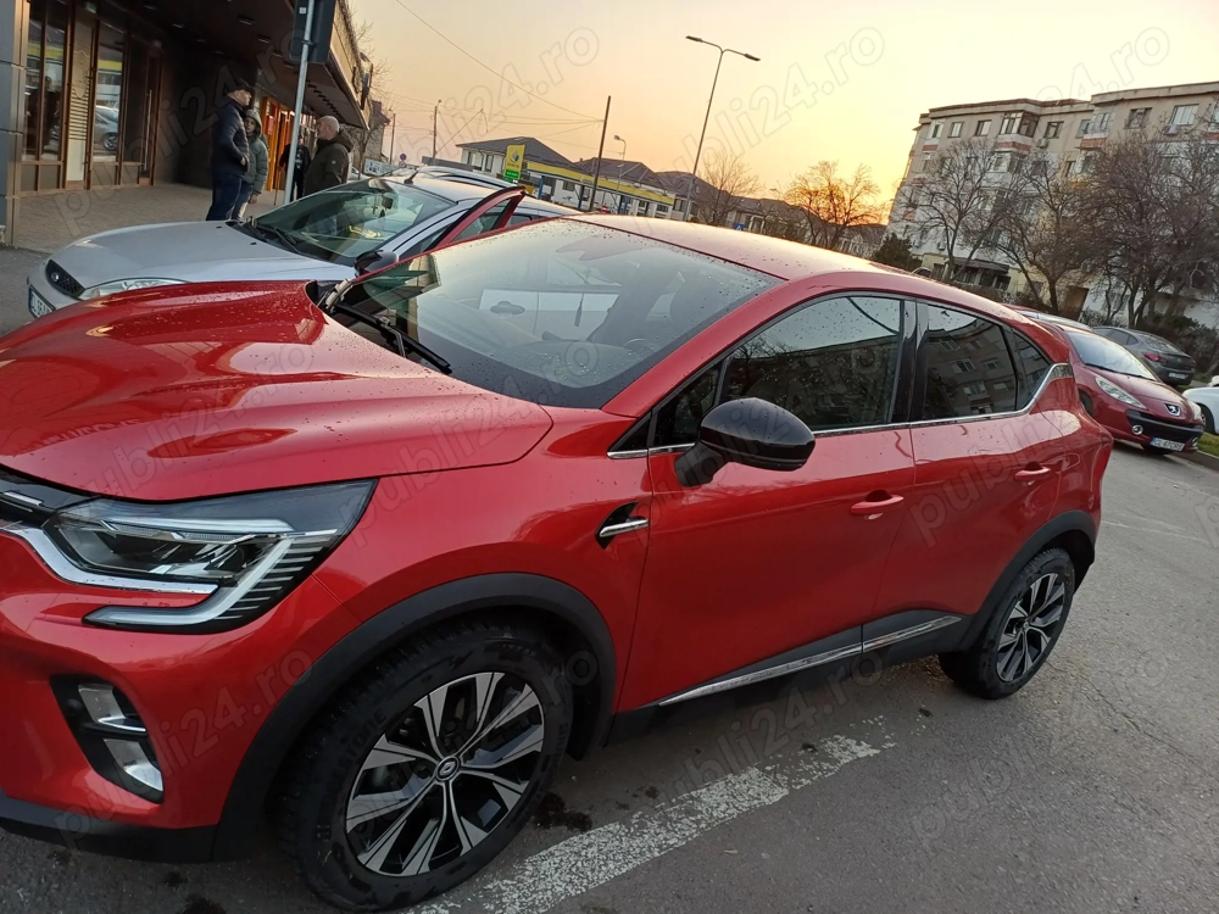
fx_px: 880
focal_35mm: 25
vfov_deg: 54.9
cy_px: 457
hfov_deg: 69.4
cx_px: 610
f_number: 1.8
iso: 50
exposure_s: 1/50
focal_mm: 4.65
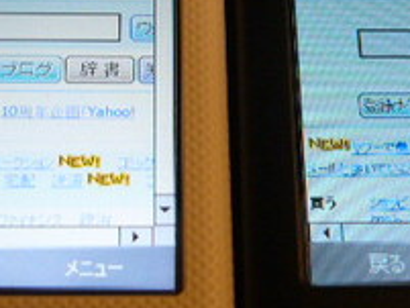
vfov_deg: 16.8
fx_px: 1031
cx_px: 216
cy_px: 42
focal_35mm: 87
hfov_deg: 22.5
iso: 100
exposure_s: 1/15
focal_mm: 5.8
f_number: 2.8
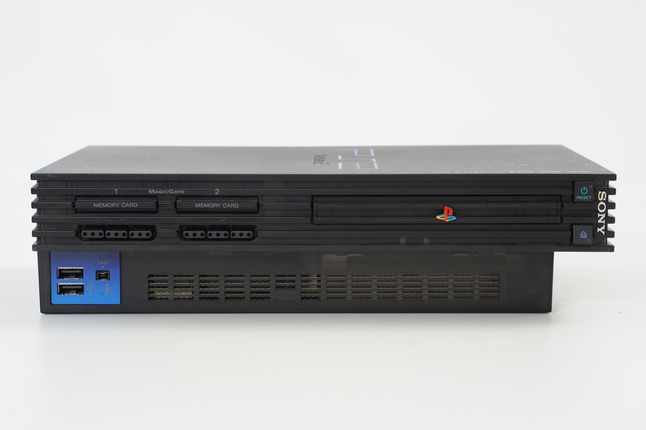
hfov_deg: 27.0
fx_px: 1346
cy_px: 215
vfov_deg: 18.2
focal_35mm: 75
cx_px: 323
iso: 1000
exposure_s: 1/80
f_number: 6.3
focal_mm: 50
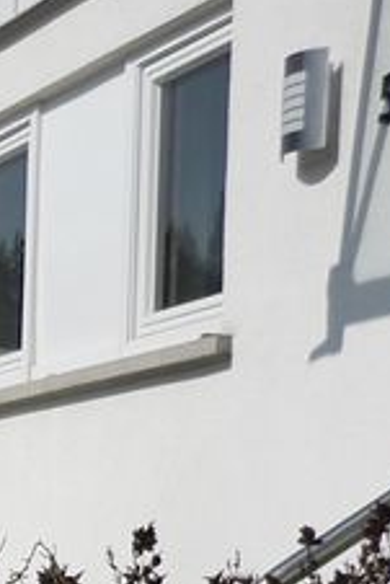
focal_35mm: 152
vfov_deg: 13.0
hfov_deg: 8.0
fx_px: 2466
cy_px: 788
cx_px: -718
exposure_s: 1/400
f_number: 8
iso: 100
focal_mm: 5.5
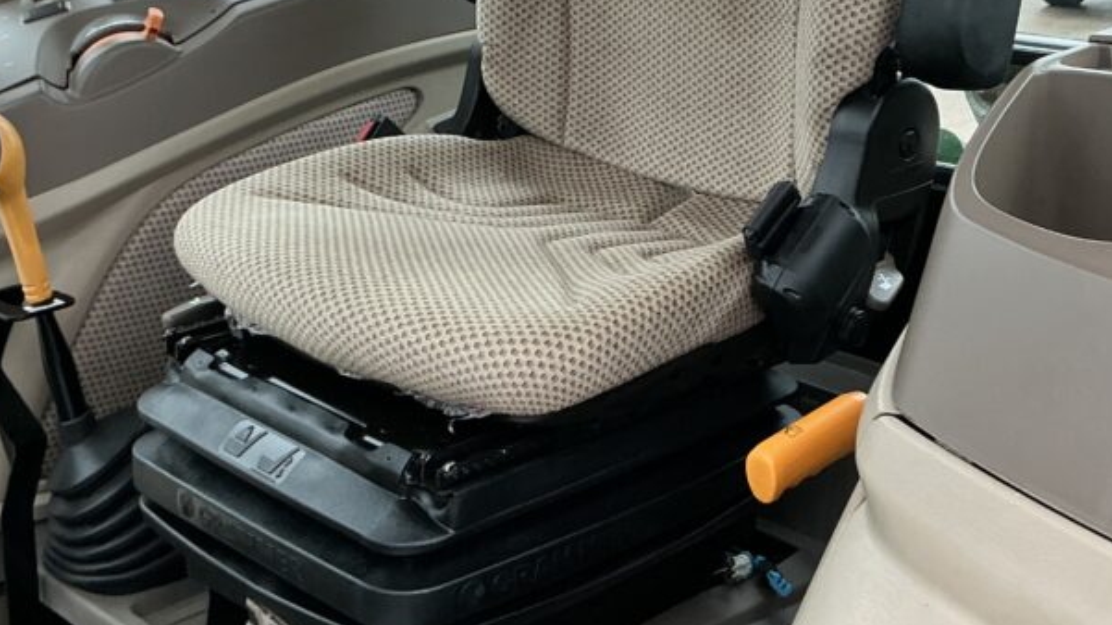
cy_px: 135
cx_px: 603
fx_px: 1533
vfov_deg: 22.8
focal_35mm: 52
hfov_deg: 39.8
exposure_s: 1/65
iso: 64
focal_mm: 3
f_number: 1.8
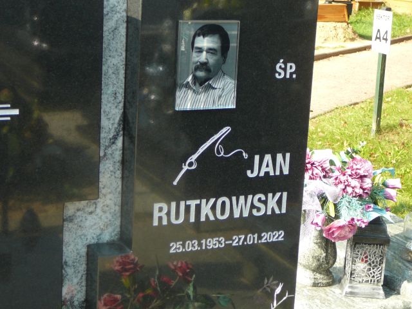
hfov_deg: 25.3
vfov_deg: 19.1
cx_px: 206
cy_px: 154
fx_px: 916
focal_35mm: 77
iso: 80
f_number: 3.7
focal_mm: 11.5
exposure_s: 1/160
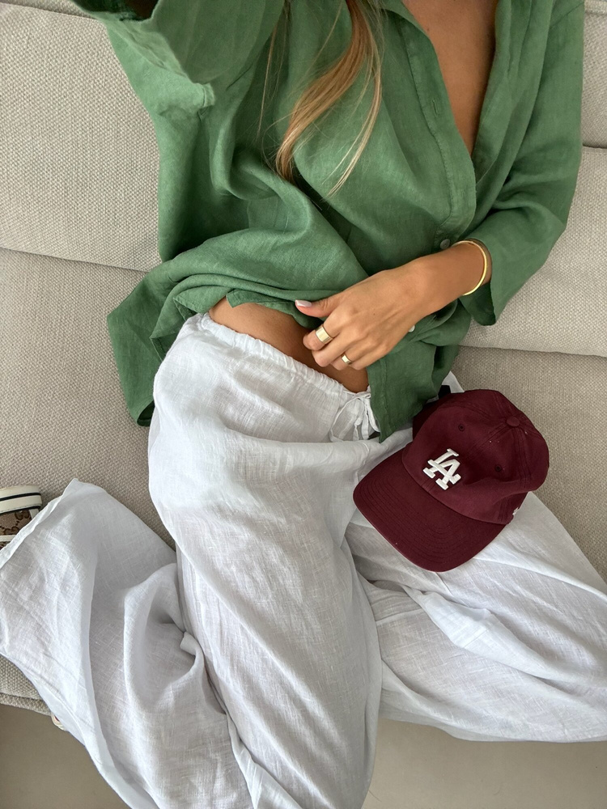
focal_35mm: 23
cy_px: 404
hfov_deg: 58.9
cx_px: 304
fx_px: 538
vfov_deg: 73.9
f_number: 1.9
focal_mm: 2.69
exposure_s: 1/121
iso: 50
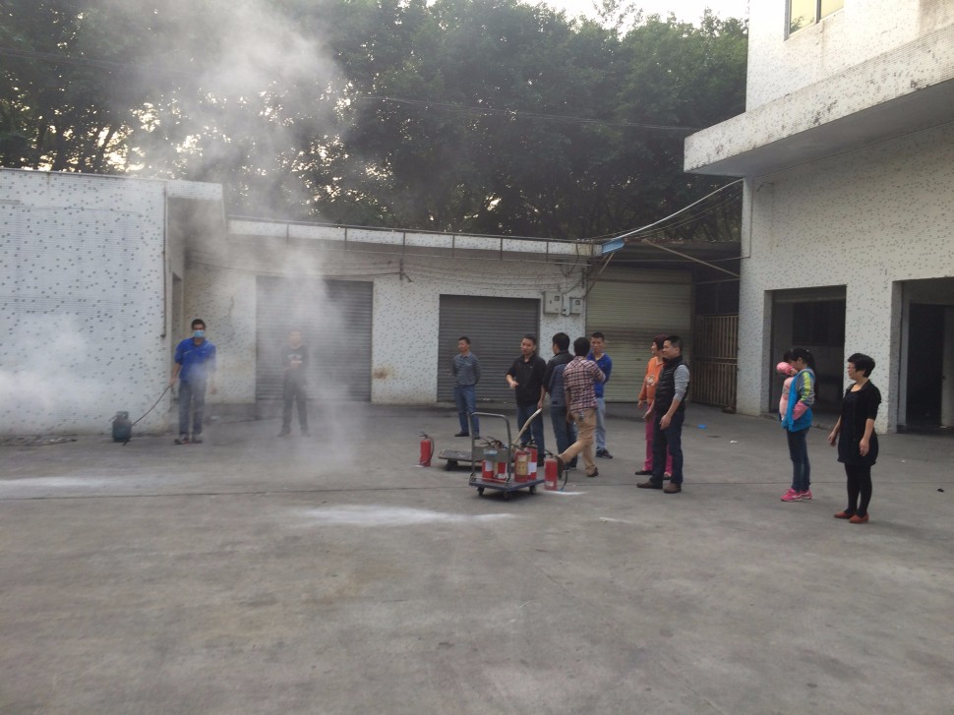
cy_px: 358
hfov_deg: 61.7
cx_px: 477
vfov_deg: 48.2
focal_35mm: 29
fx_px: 799
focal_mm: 4.15
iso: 32
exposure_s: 1/119
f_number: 2.2
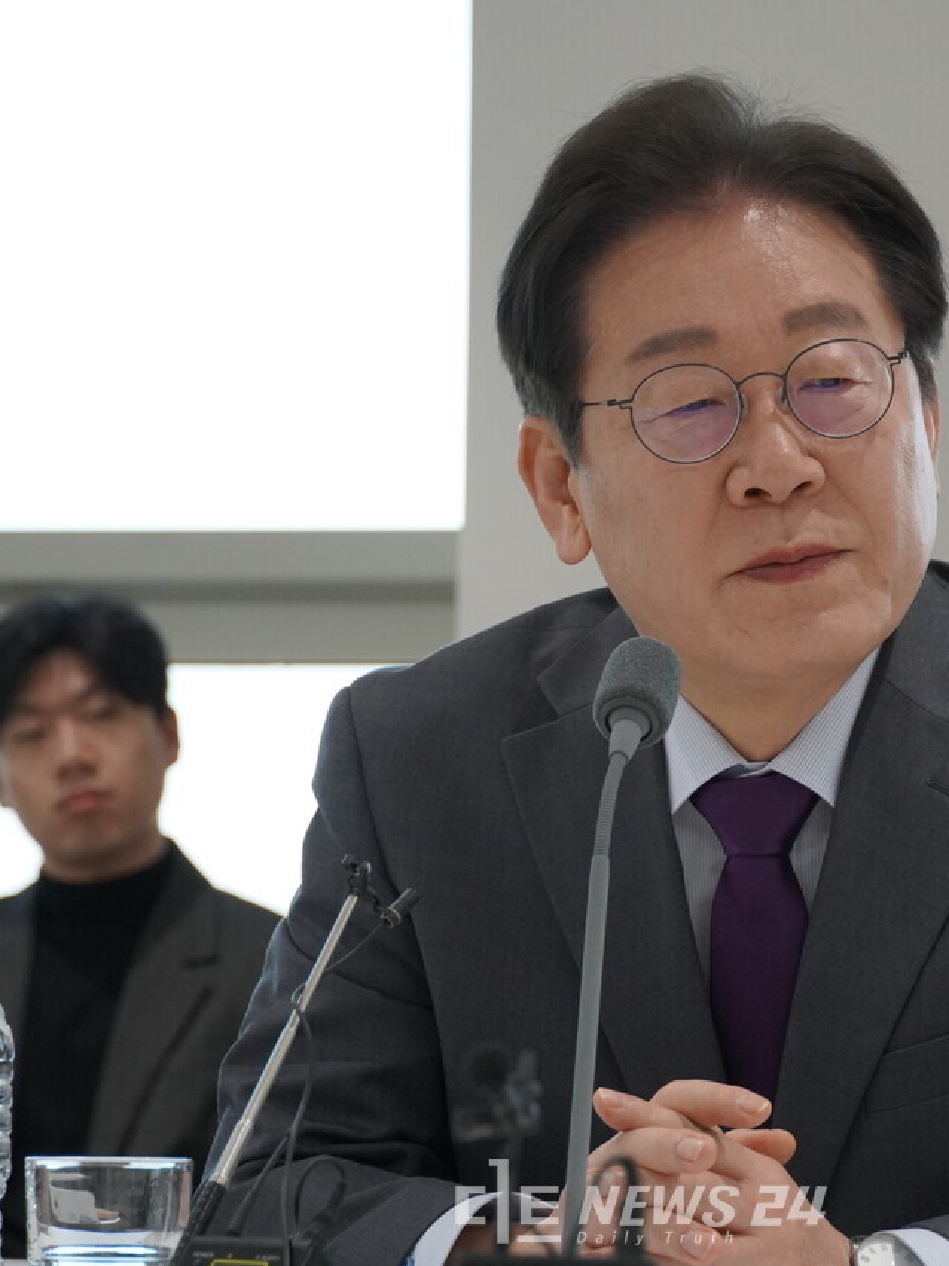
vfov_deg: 13.2
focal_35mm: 150
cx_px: 619
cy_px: 633
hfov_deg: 9.9
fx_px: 5474
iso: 1250
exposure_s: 1/160
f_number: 5.6
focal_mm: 69
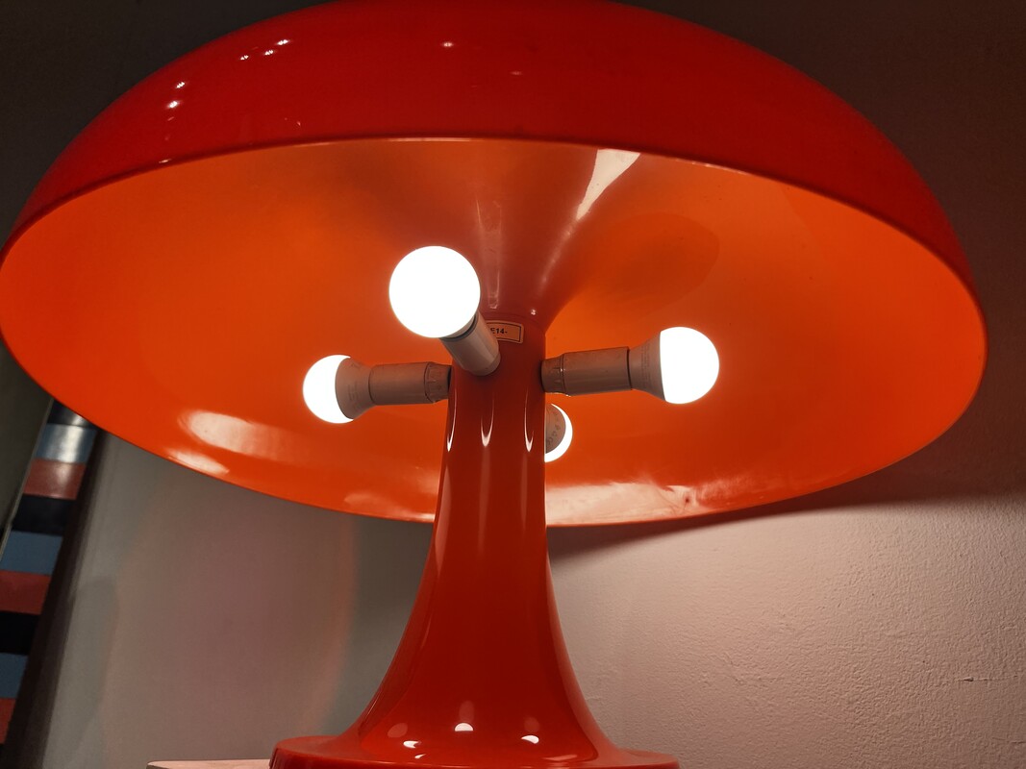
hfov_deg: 67.3
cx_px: 513
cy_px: 384
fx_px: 771
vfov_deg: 53.1
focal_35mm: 26
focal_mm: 5.1
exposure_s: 1/374
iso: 50
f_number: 1.6
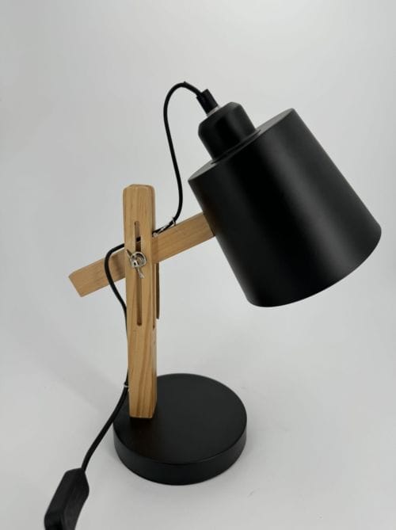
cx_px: 198
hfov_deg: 56.7
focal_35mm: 24
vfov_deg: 71.7
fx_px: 367
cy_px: 265
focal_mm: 6.86
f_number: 1.78
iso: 80
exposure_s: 1/1238
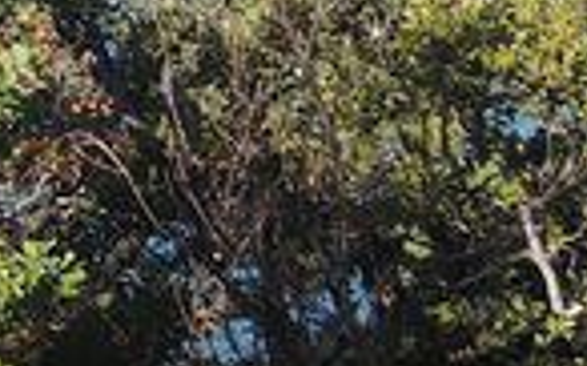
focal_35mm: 364
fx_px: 5819
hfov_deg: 5.5
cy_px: -656
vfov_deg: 3.5
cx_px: -885
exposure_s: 1/400
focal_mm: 10.7
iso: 80
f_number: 4
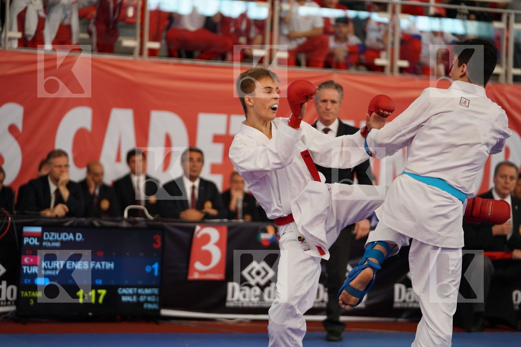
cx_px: 260
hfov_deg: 16.9
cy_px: 174
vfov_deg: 11.3
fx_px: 1751
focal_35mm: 121
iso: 1600
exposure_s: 1/1000
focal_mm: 121
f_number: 2.8
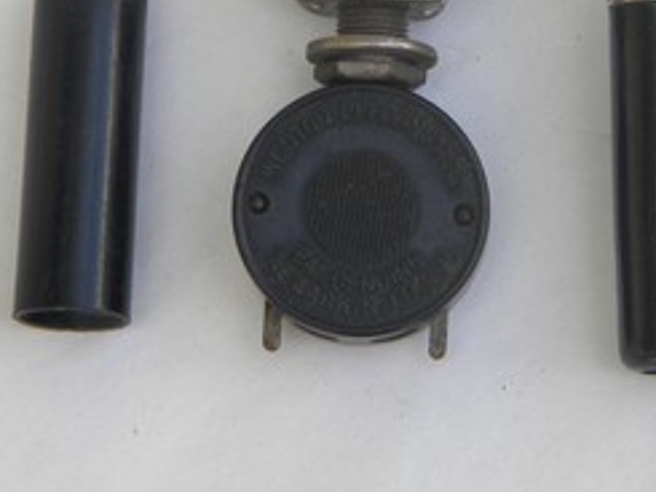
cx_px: 589
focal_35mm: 214
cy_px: 57
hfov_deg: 9.2
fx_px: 4057
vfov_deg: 6.9
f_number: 4.7
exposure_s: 1/93.4
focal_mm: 19
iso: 80
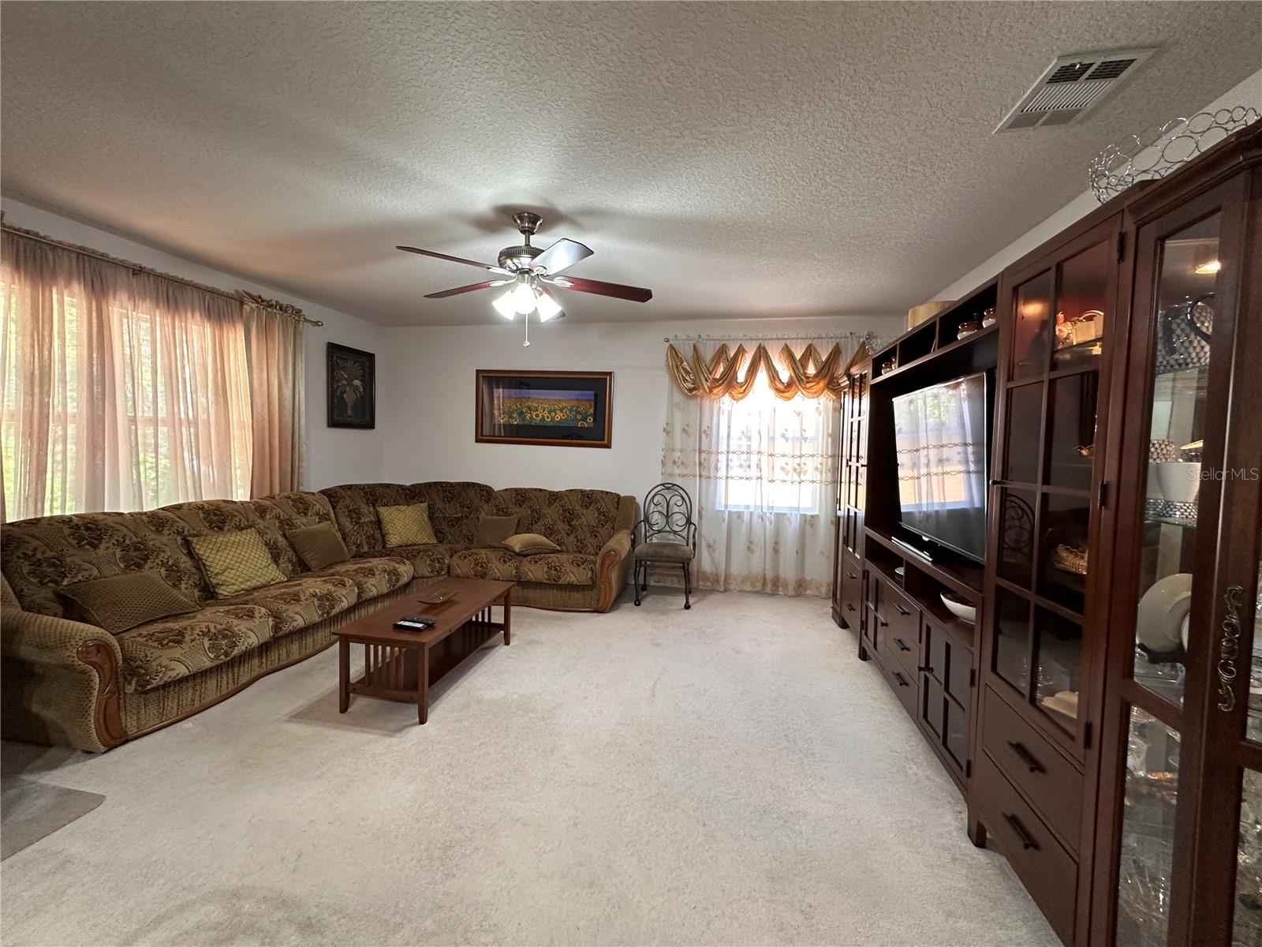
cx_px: 631
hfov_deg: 102.1
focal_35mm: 14
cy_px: 474
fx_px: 510
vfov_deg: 85.7
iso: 160
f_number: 2.2
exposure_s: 1/60
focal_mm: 2.22
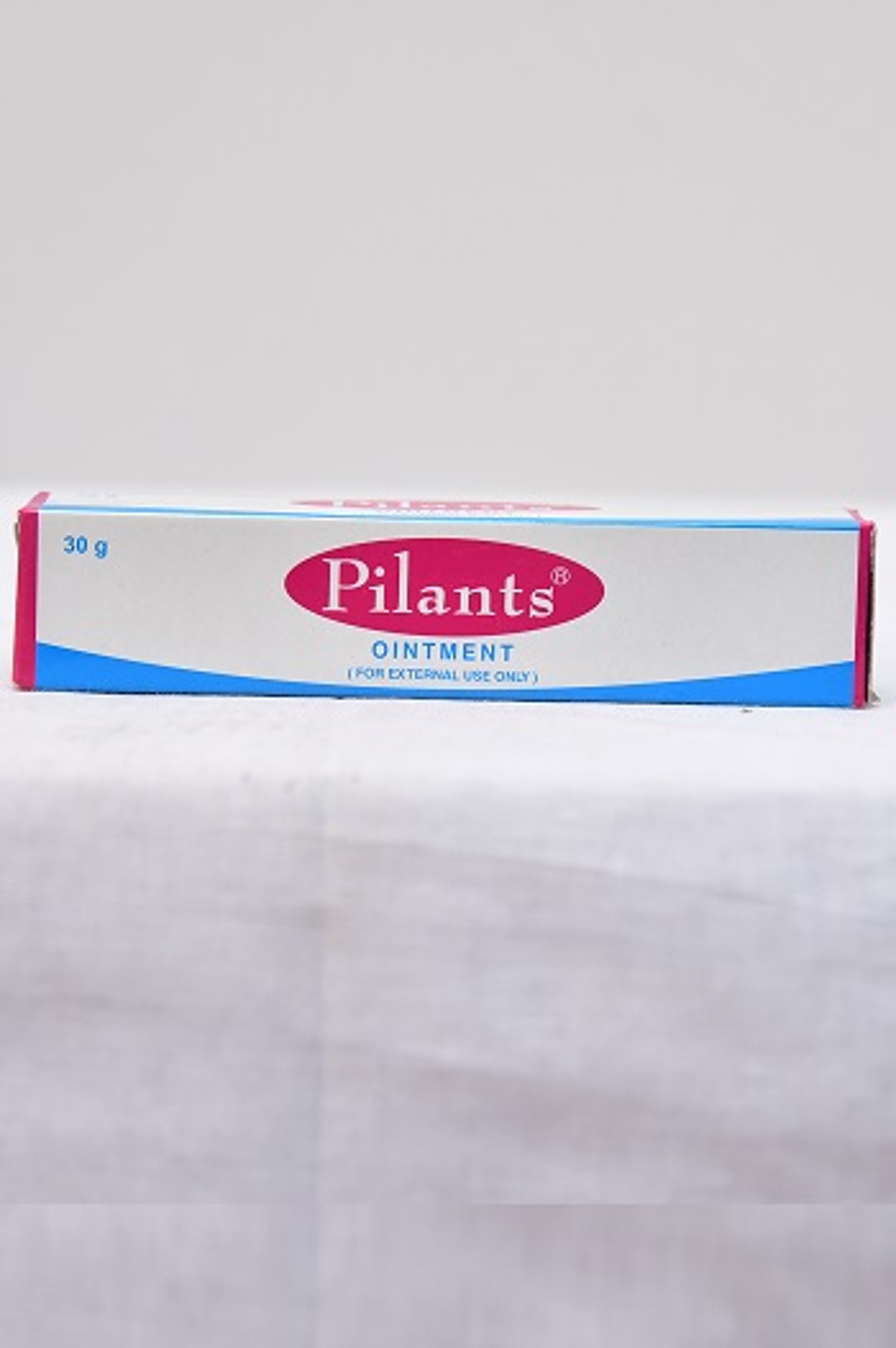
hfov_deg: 14.4
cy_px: 674
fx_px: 3551
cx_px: 448
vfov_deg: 21.5
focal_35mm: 95
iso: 1600
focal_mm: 95
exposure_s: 1/125
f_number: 4.5
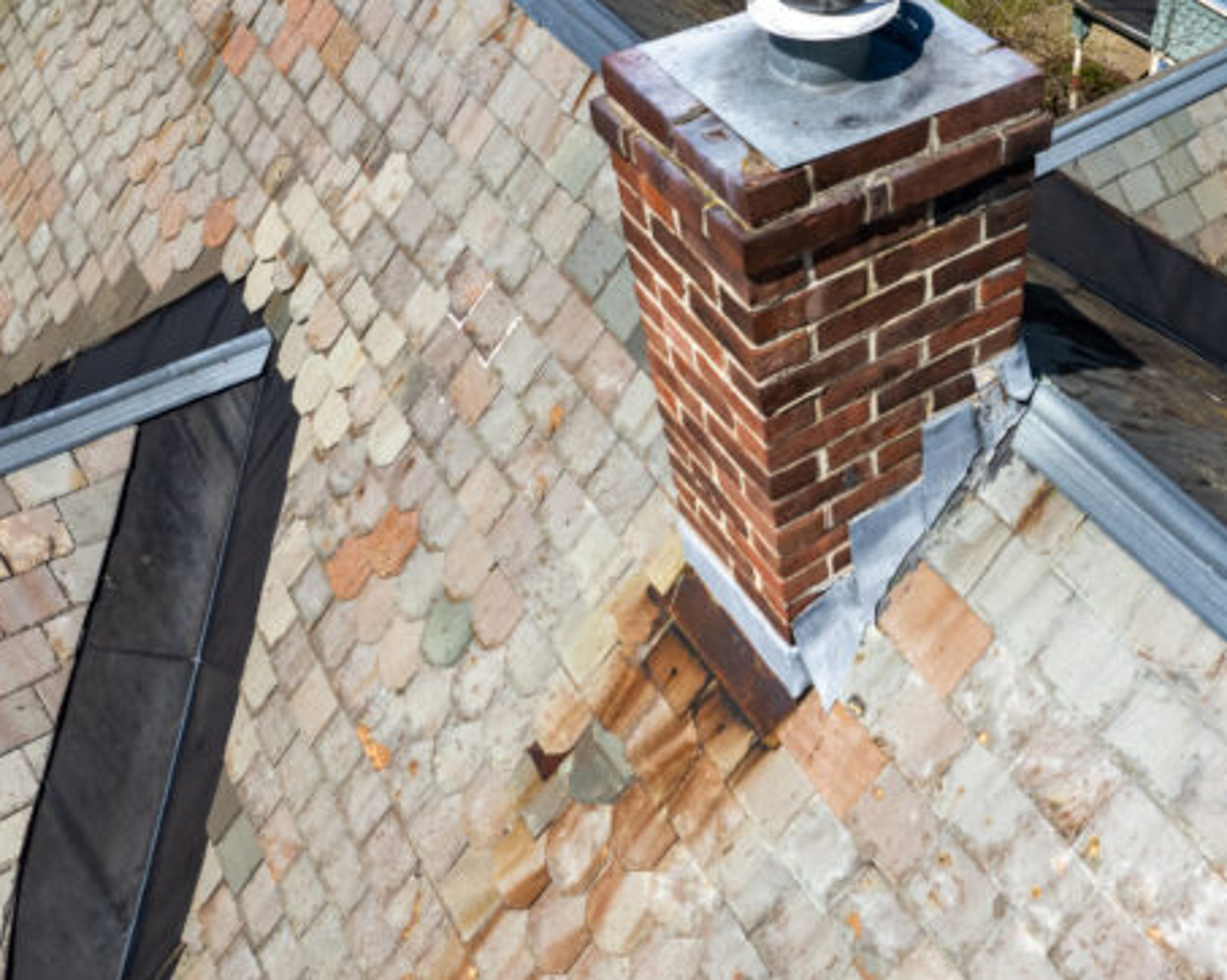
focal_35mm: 35
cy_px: 425
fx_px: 1270
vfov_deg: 42.1
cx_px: 921
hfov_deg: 49.5
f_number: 2.8
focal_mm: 8.38
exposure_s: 1/640
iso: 100
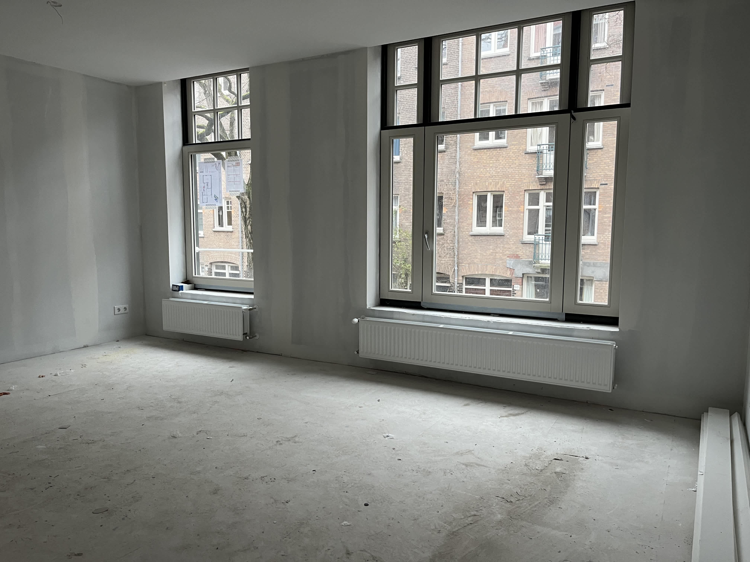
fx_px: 563
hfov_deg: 67.3
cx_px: 375
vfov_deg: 53.1
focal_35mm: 26
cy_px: 281
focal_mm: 5.1
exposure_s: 1/50
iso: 125
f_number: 1.6
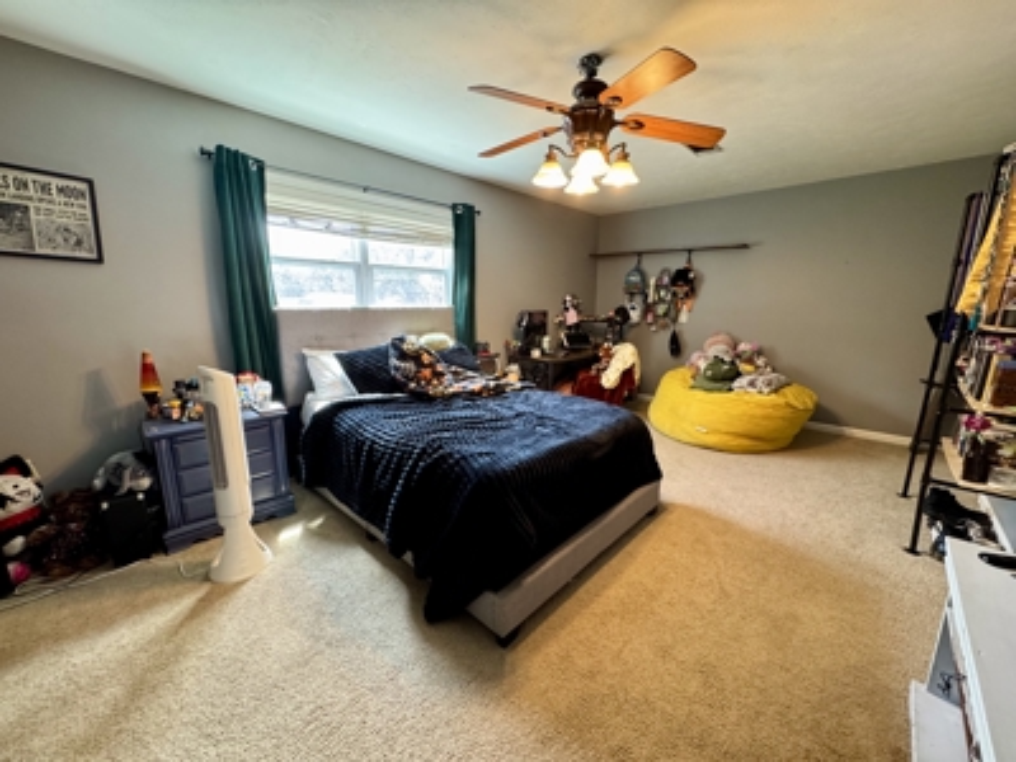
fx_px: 411
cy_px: 381
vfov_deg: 85.7
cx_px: 508
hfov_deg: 102.1
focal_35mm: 14
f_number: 2.2
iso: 320
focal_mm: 2.22
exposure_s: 1/60
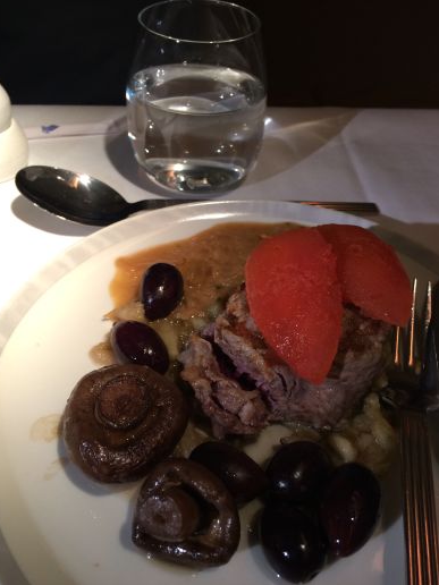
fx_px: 524
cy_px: 293
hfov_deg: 45.4
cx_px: 219
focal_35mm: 31
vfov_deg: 58.4
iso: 125
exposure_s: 1/30
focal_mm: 4.12
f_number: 2.2
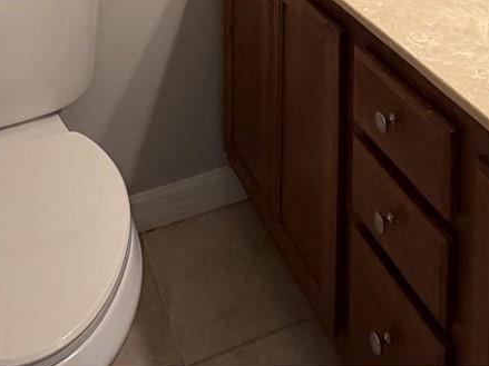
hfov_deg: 37.4
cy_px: -295
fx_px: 720
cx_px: 274
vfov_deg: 20.3
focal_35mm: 51
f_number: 2.2
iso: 250
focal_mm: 2.22
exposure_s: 1/120
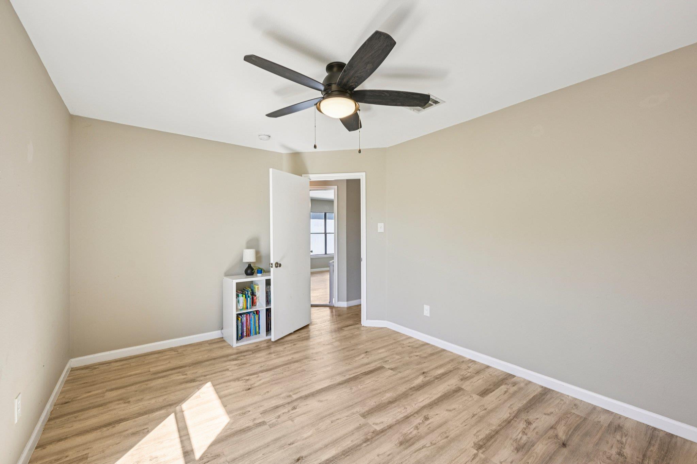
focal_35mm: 15
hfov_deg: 100.4
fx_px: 290
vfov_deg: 77.3
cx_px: 348
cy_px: 232
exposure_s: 1/30
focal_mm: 15
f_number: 6.7
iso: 100
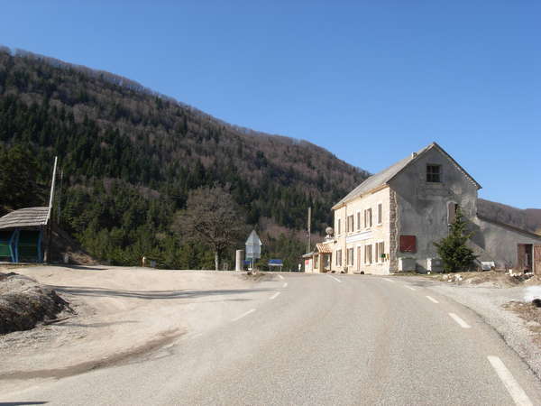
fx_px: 594
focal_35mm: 38
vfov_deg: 37.7
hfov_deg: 49.0
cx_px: 270
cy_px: 203
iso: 79
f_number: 4.9
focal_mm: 6.3
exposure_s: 1/406
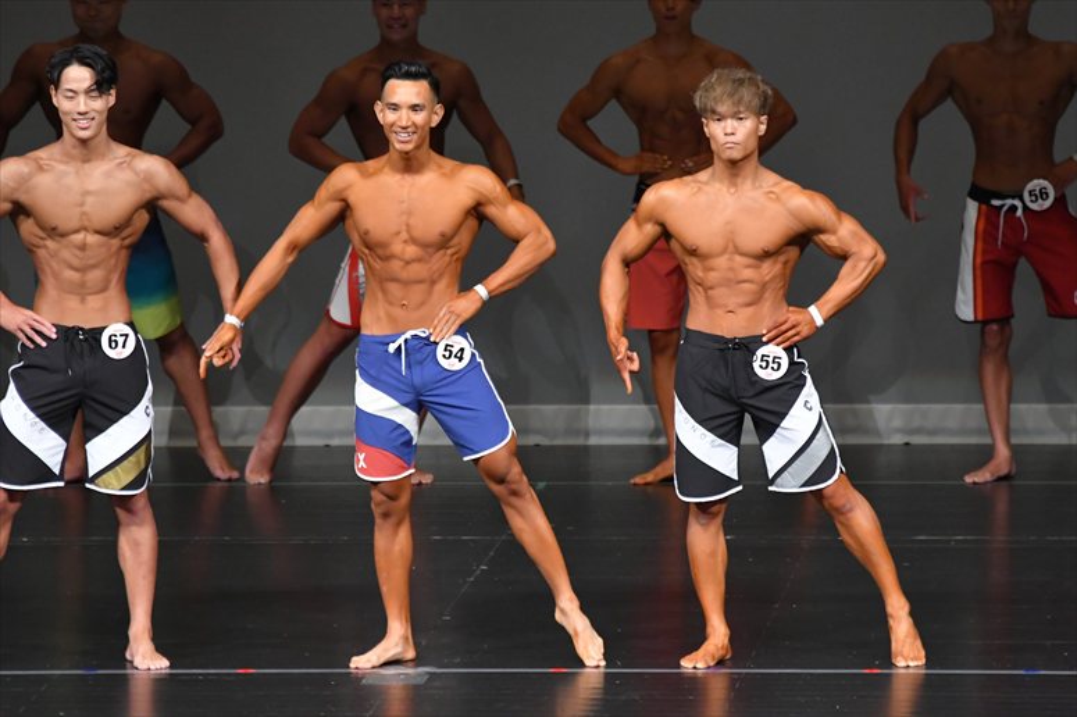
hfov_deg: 6.5
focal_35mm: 315
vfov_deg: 4.4
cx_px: 538
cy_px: 358
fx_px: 9419
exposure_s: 1/400
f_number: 5.6
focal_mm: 210
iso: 4000
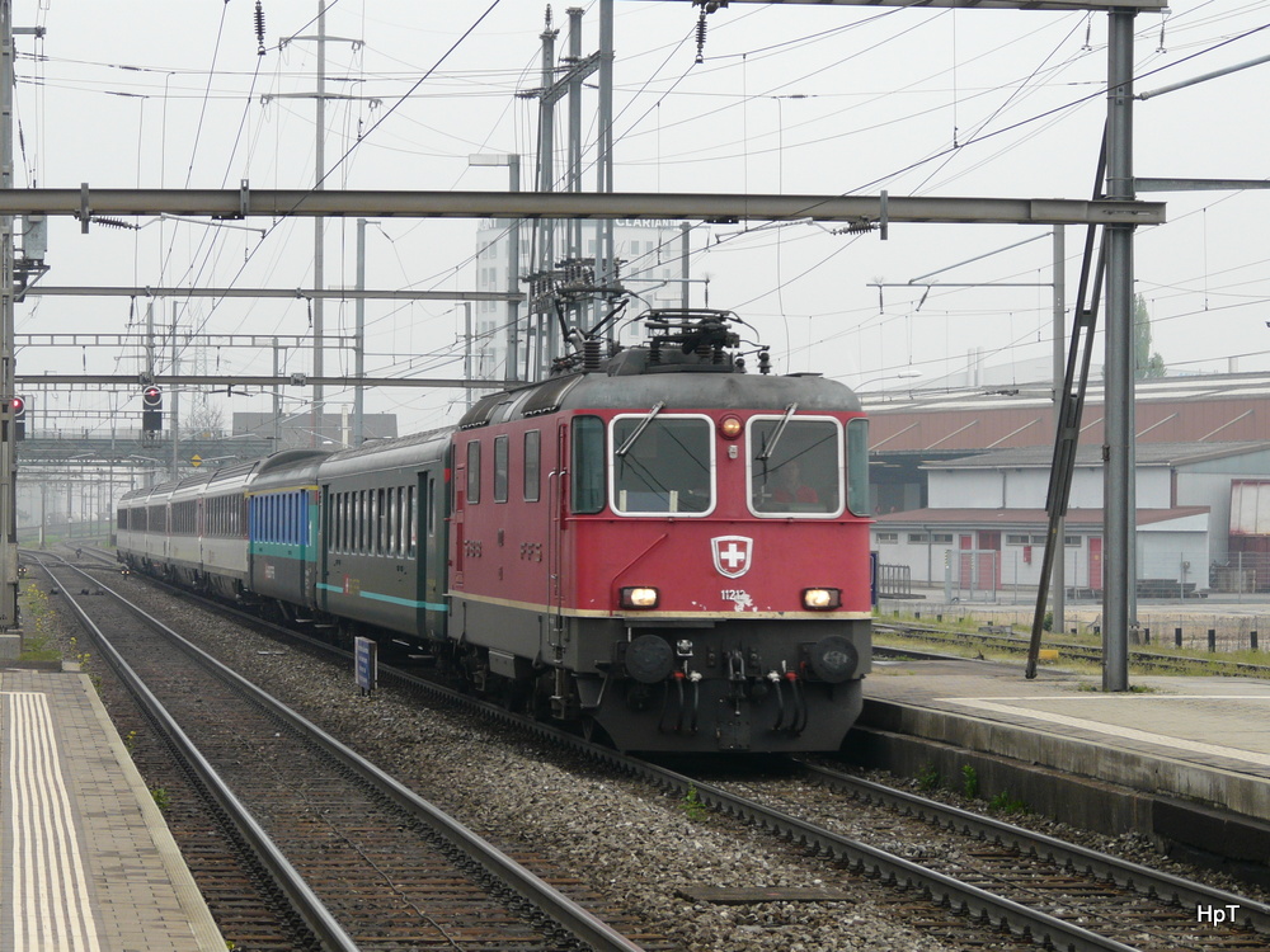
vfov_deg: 11.8
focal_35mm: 126
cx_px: 635
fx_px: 4623
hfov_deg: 15.6
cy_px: 476
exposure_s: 1/200
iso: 100
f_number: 4.5
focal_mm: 20.6
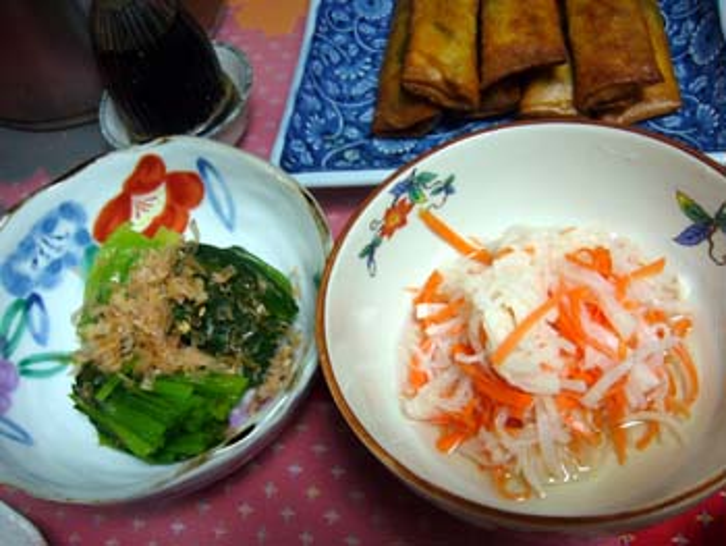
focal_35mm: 35
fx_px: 735
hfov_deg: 52.6
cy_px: 273
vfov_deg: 40.7
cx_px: 363
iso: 80
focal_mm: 5.8
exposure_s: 1/8
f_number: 2.8
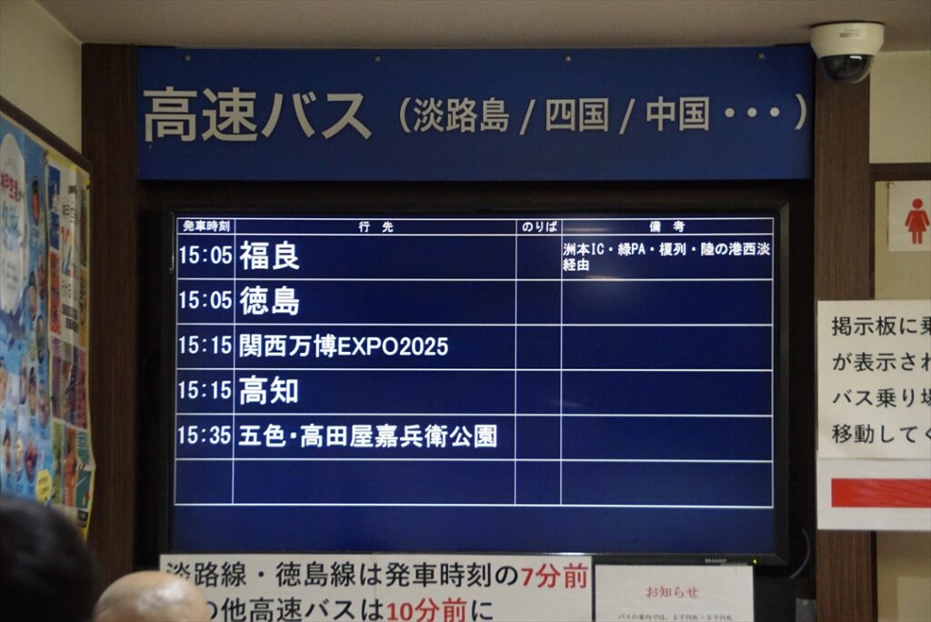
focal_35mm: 150
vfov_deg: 9.2
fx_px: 3881
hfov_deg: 13.7
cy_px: 311
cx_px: 466
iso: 3200
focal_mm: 100
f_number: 5.6
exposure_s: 1/60
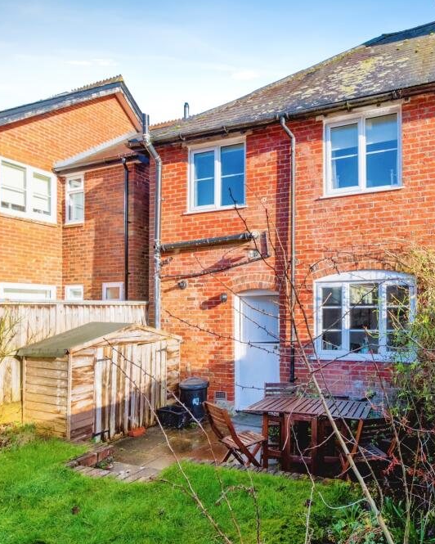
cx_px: 293
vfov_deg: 66.0
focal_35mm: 26
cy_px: 274
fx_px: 418
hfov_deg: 53.8
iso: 400
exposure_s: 1/800
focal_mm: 12
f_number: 8
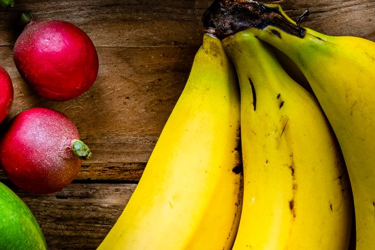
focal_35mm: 222
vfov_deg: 6.0
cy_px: -341
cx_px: -630
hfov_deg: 8.2
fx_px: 2313
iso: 200
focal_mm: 40
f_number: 13
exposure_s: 1/100
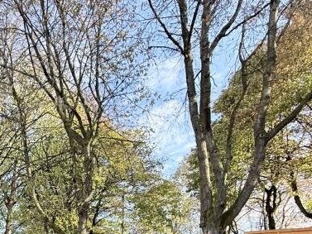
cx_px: 8
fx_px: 343
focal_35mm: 38
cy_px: 282
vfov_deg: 31.5
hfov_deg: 42.9
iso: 64
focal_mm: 2.22
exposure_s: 1/564
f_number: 2.2
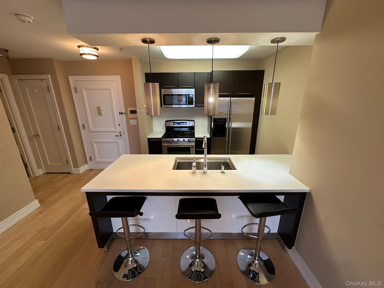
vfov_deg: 85.7
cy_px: 144
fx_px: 155
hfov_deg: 102.1
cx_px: 192
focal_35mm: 14
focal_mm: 2.22
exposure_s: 1/63
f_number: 2.2
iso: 125
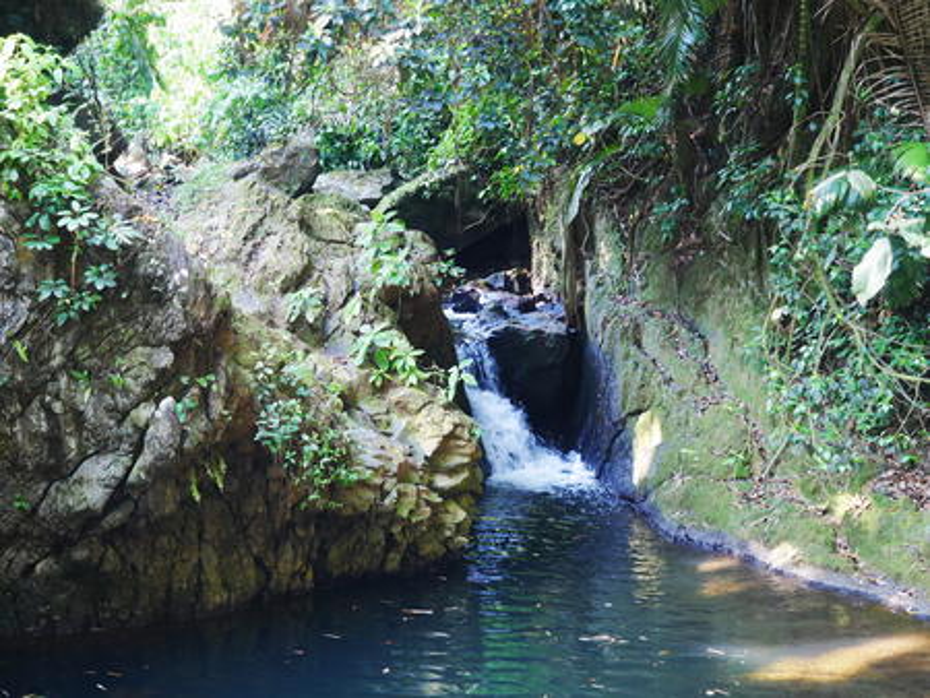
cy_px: 349
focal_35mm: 80
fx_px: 2150
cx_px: 465
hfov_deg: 24.4
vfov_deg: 18.5
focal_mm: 40
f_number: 2.8
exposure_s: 1/100
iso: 640
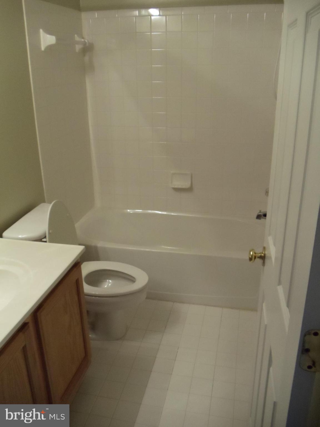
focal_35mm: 44
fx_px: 542
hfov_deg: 32.9
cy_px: 214
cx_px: 160
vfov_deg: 42.9
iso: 400
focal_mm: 6
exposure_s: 1/60
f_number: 3.5
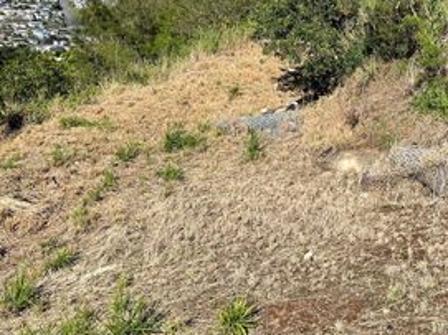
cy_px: 42
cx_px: 359
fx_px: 621
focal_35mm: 48
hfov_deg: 38.2
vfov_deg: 29.2
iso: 32
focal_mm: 5.1
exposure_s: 1/3448
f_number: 1.6
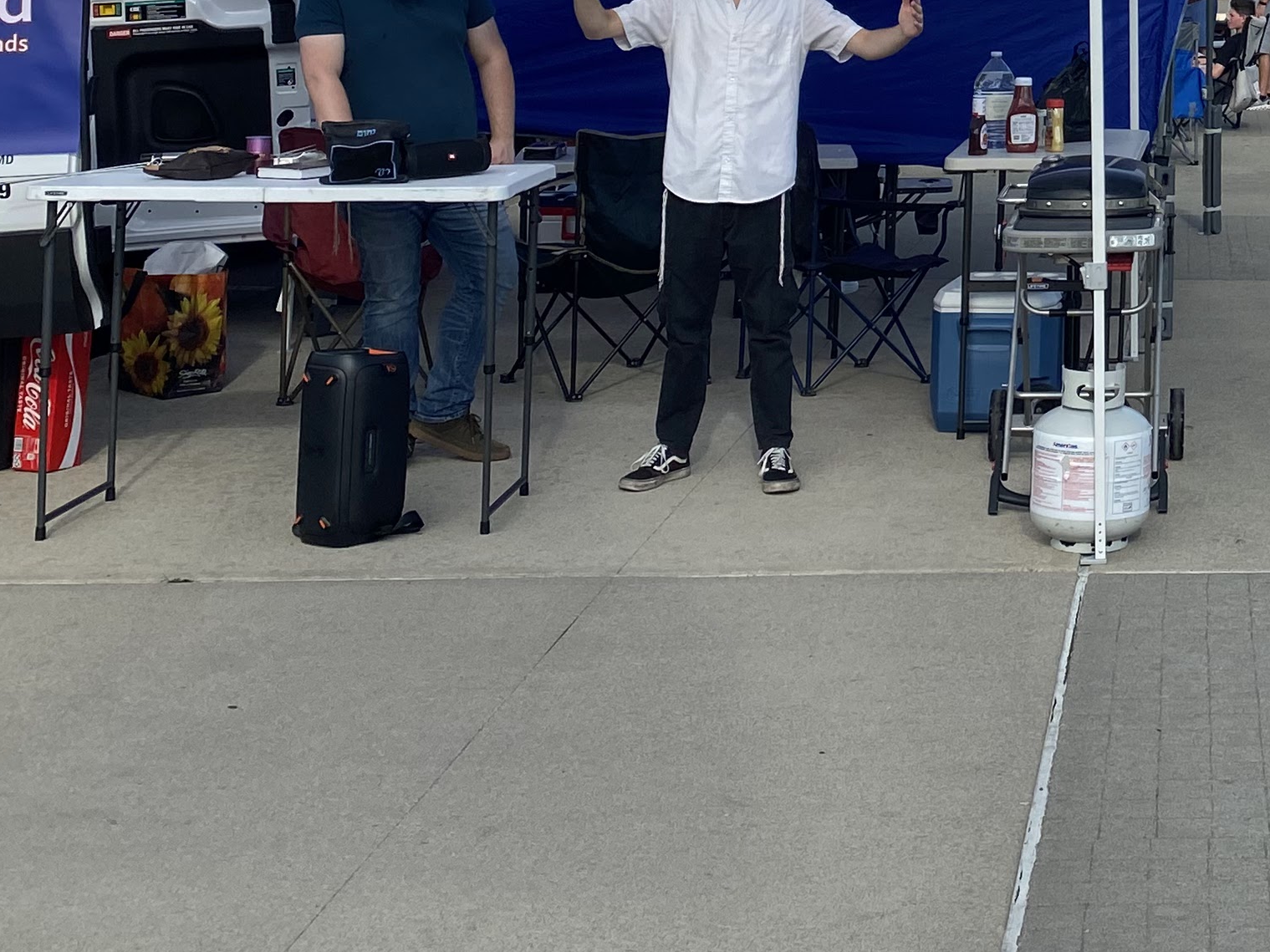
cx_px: 1354
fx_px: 2531
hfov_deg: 26.2
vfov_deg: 19.9
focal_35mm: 69
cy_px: -207
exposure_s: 1/3401
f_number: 1.8
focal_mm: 4.25
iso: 32
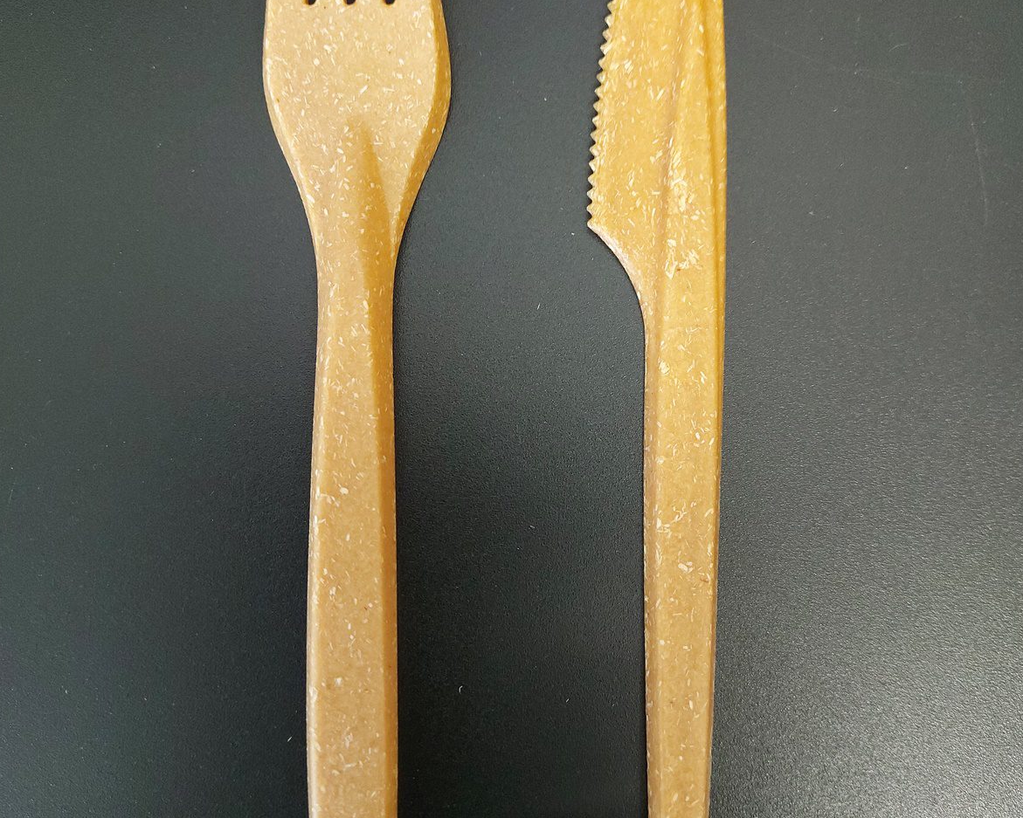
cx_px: 517
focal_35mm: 32
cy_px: 400
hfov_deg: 55.7
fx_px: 969
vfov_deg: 45.8
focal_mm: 5.23
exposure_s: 1/33
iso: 250
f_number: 1.8
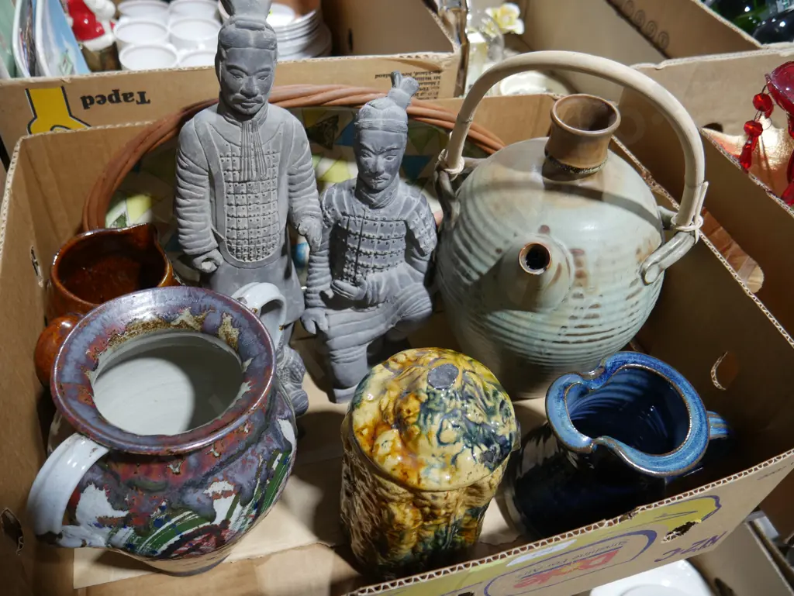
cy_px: 298
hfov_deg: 63.4
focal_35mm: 28
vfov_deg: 49.8
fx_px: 643
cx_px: 397
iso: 400
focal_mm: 14
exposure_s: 1/60
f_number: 3.5
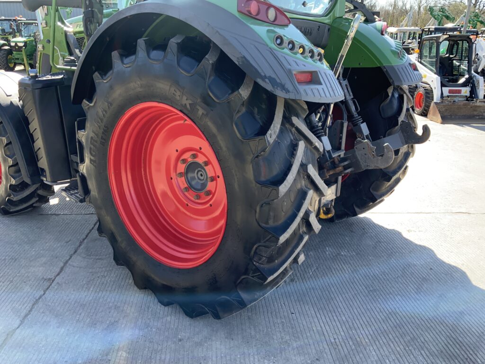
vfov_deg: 48.2
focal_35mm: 29
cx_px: 242
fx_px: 406
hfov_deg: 61.7
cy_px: 182
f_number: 1.8
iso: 16
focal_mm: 3
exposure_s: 1/177
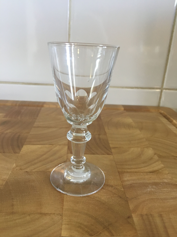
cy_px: 118
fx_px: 198
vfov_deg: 61.7
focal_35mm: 29
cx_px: 88
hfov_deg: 48.2
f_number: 2.2
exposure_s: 1/33
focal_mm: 4.15
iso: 160
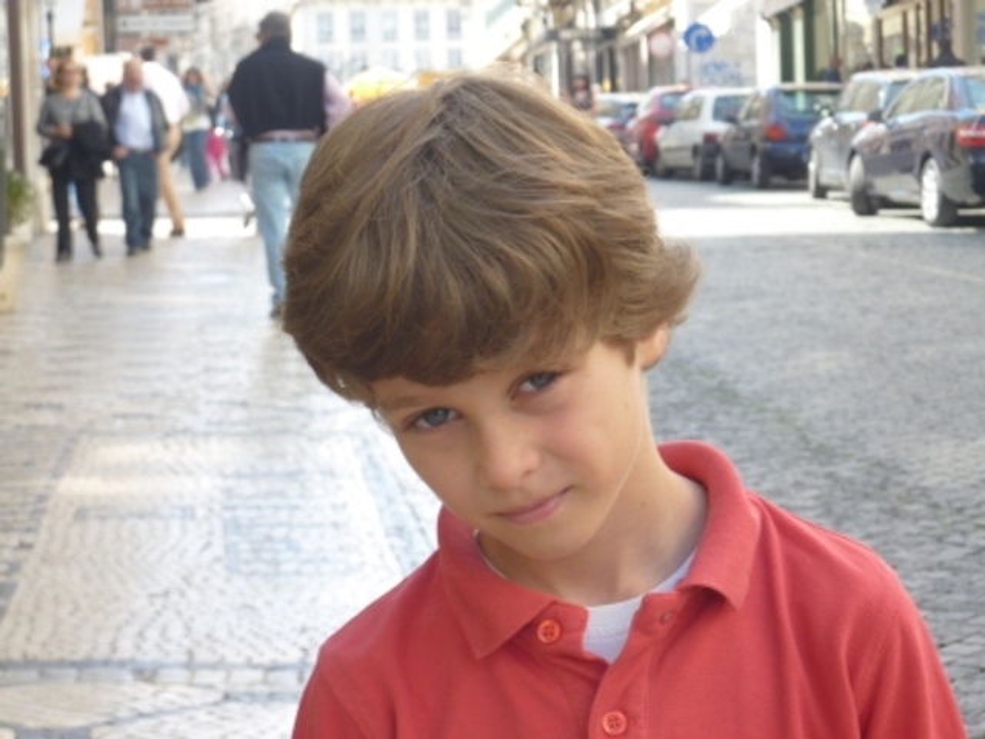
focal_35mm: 96
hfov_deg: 20.4
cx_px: 492
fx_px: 2732
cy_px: 370
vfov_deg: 15.4
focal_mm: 15.8
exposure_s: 1/80
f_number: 4.3
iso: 80
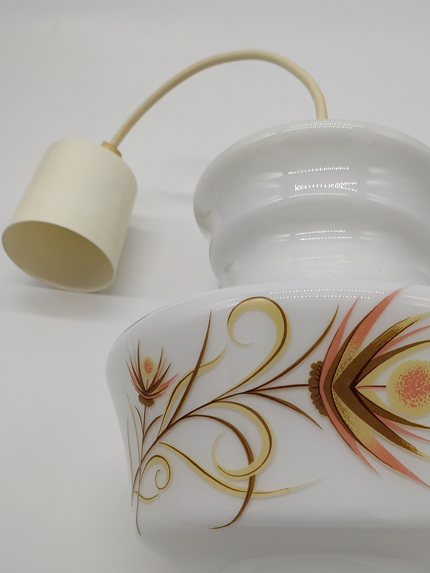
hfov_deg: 40.1
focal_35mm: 35
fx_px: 580
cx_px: 293
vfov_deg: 51.6
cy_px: 383
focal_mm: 3.94
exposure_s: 1/528
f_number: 1.9
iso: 100
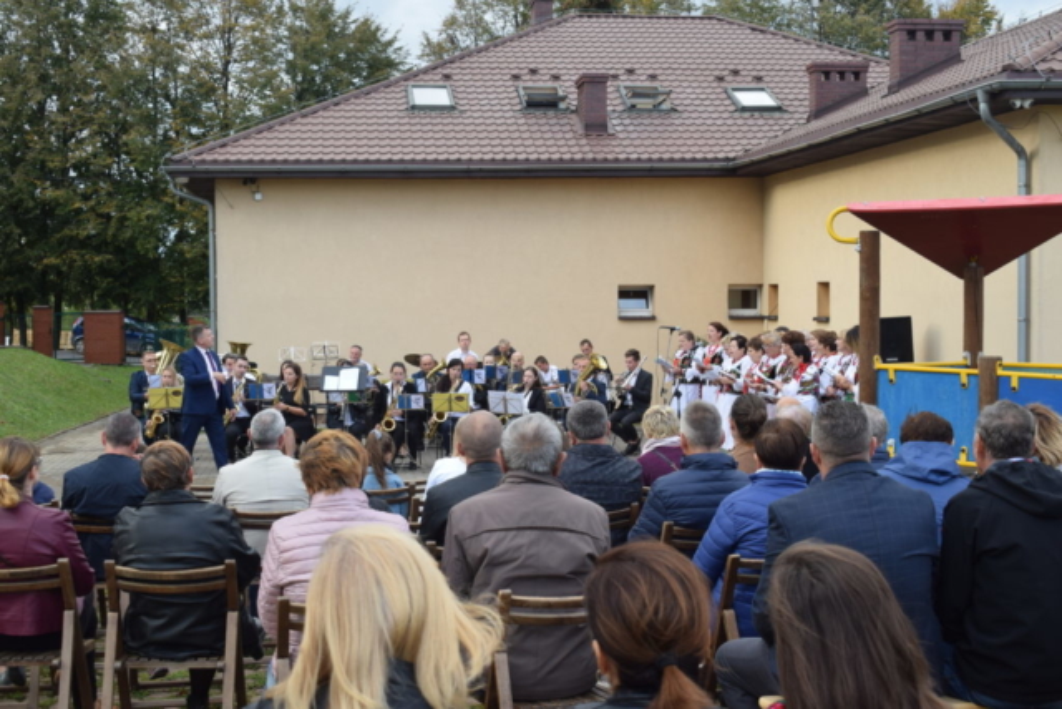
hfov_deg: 37.8
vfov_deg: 25.8
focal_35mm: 52
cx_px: 531
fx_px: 1549
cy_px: 354
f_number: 8
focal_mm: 35
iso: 400
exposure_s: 1/250
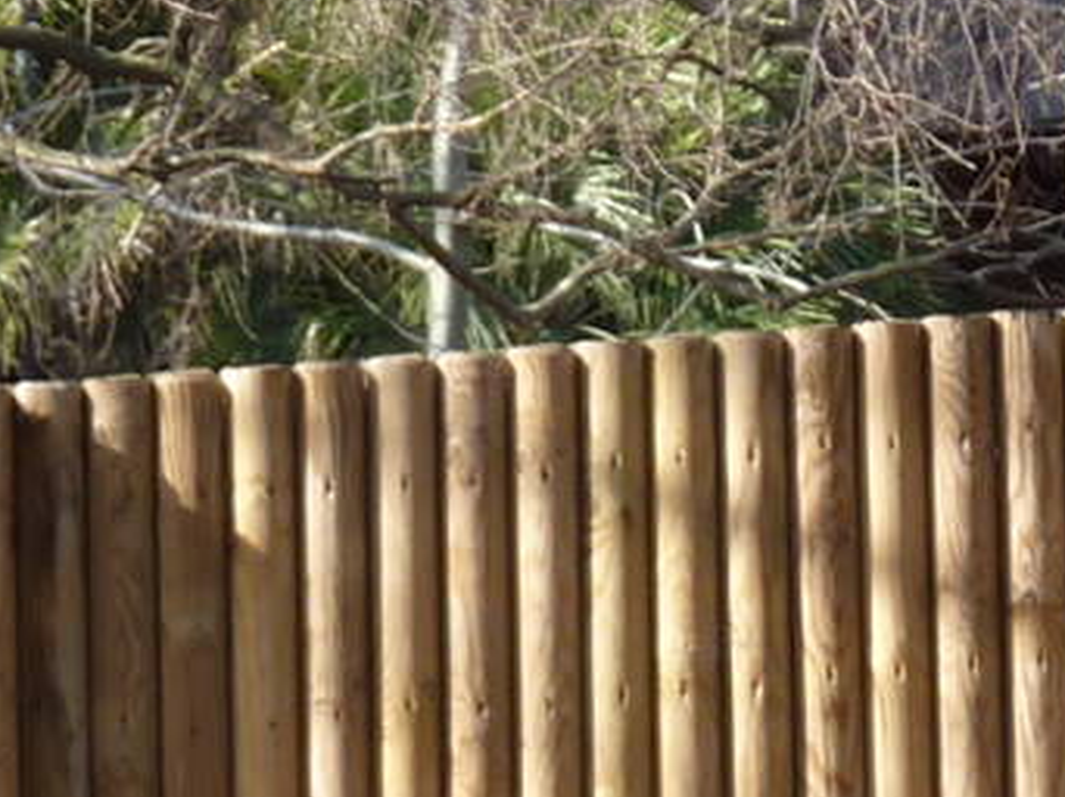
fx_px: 18416
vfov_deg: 2.5
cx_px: 1112
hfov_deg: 3.3
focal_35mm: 599
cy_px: 1245
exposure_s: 1/100
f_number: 4.4
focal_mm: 21
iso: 80
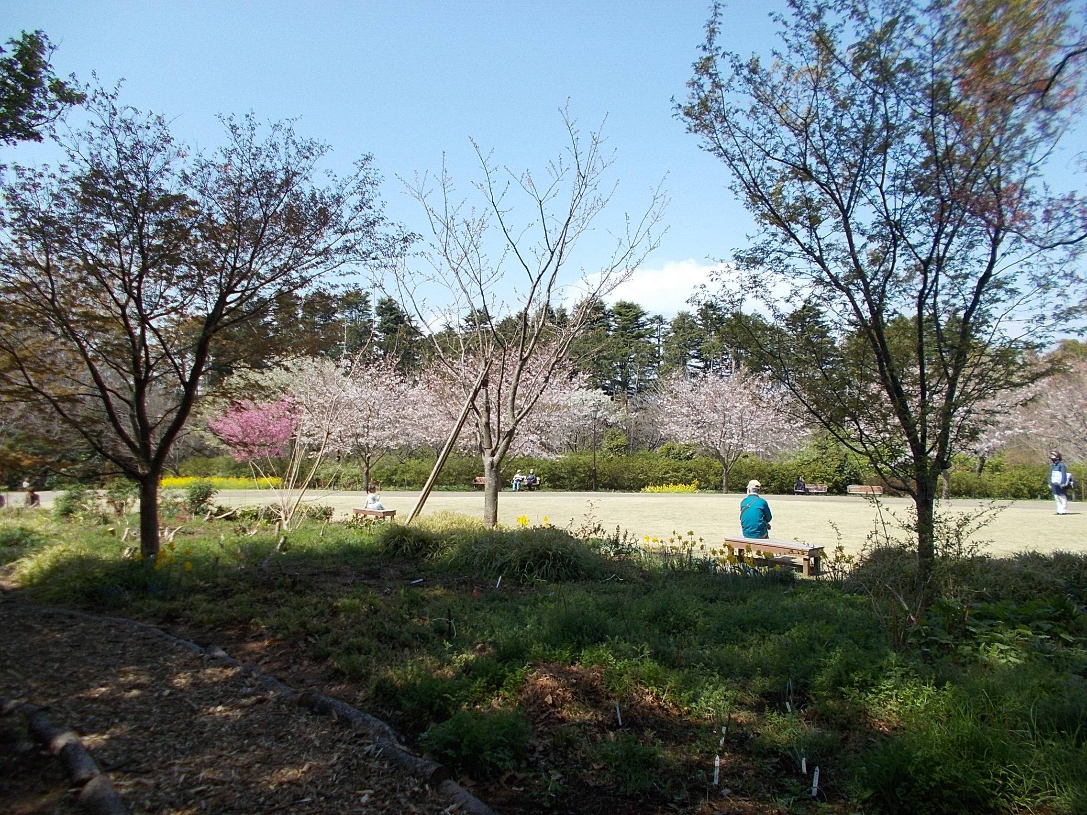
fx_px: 816
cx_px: 544
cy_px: 408
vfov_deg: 53.1
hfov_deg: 67.3
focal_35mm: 26
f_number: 8
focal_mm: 4.6
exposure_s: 1/125
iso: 80
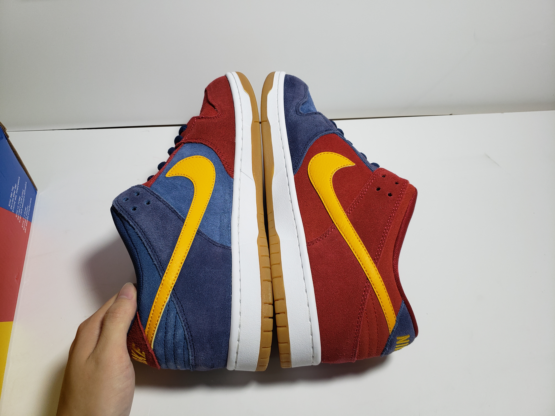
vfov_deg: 53.1
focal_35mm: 26
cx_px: 278
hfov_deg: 67.3
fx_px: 417
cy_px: 208
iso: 50
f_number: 1.5
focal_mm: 4.3
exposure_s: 1/594
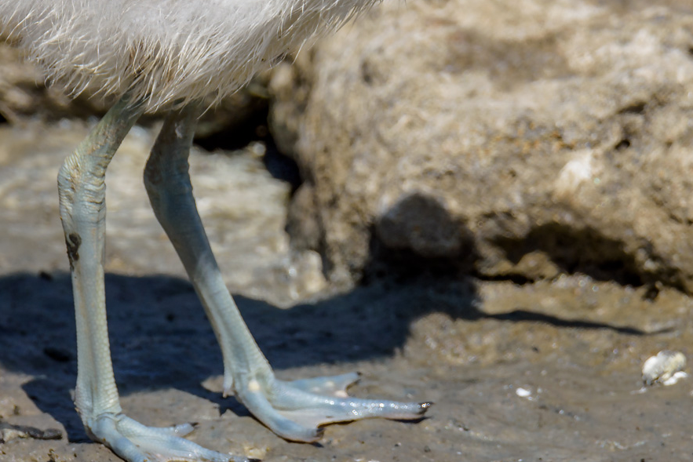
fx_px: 35327
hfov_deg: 1.1
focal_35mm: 1835
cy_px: 70
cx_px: 417
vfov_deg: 0.7
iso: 160
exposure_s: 1/800
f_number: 8
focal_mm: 600
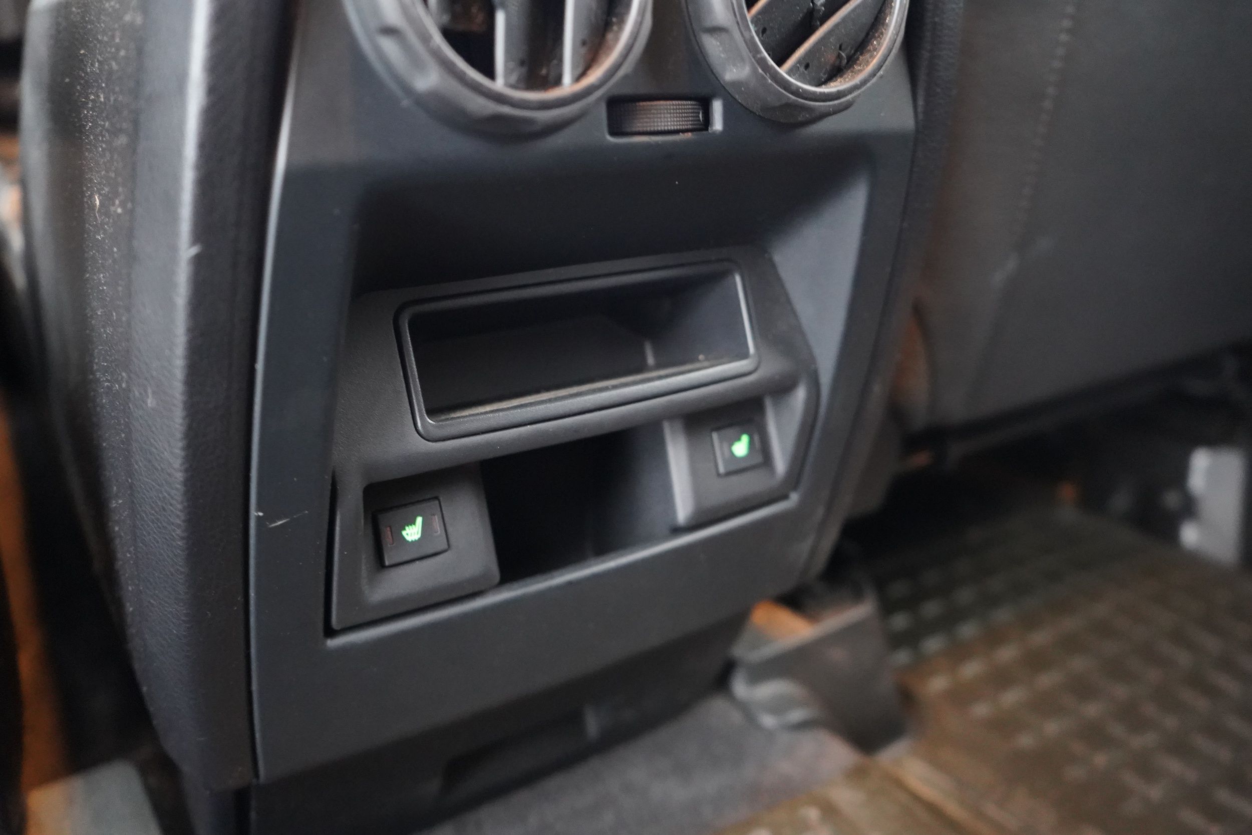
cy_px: 418
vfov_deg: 46.4
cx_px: 626
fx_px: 974
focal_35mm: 28
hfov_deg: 65.5
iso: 12800
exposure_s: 1/6
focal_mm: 28
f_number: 3.5
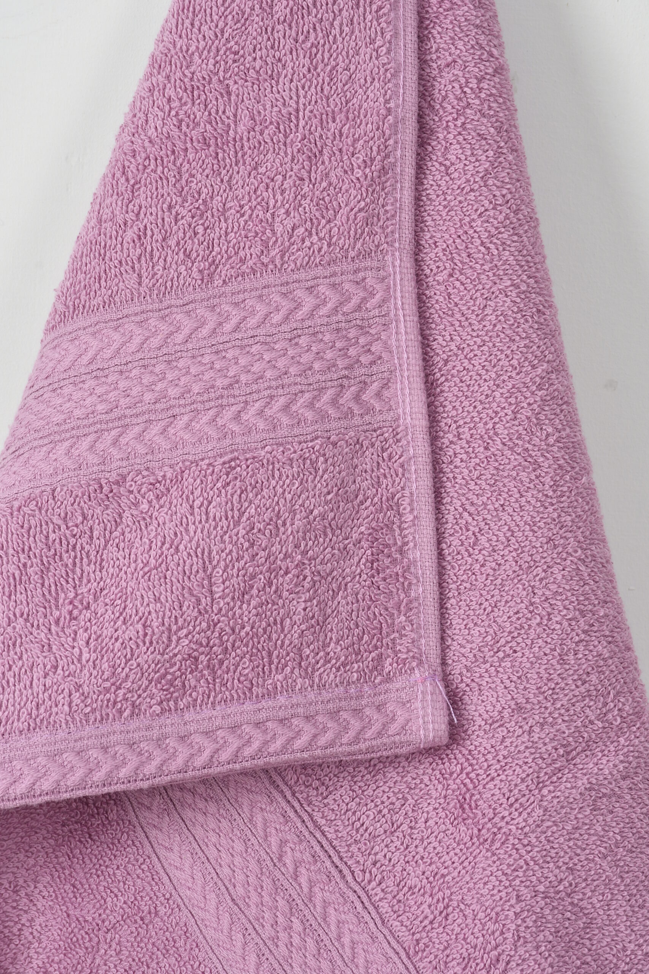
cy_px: 487
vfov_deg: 13.7
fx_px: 4055
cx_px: 324
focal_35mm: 150
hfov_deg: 9.1
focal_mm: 100
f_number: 14
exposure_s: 1/125
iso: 100
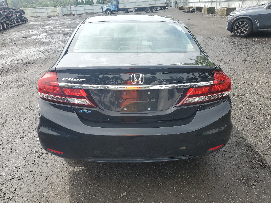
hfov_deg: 67.3
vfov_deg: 53.1
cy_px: 102
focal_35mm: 26
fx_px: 204
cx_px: 136
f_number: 1.5
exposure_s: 1/1250
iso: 50
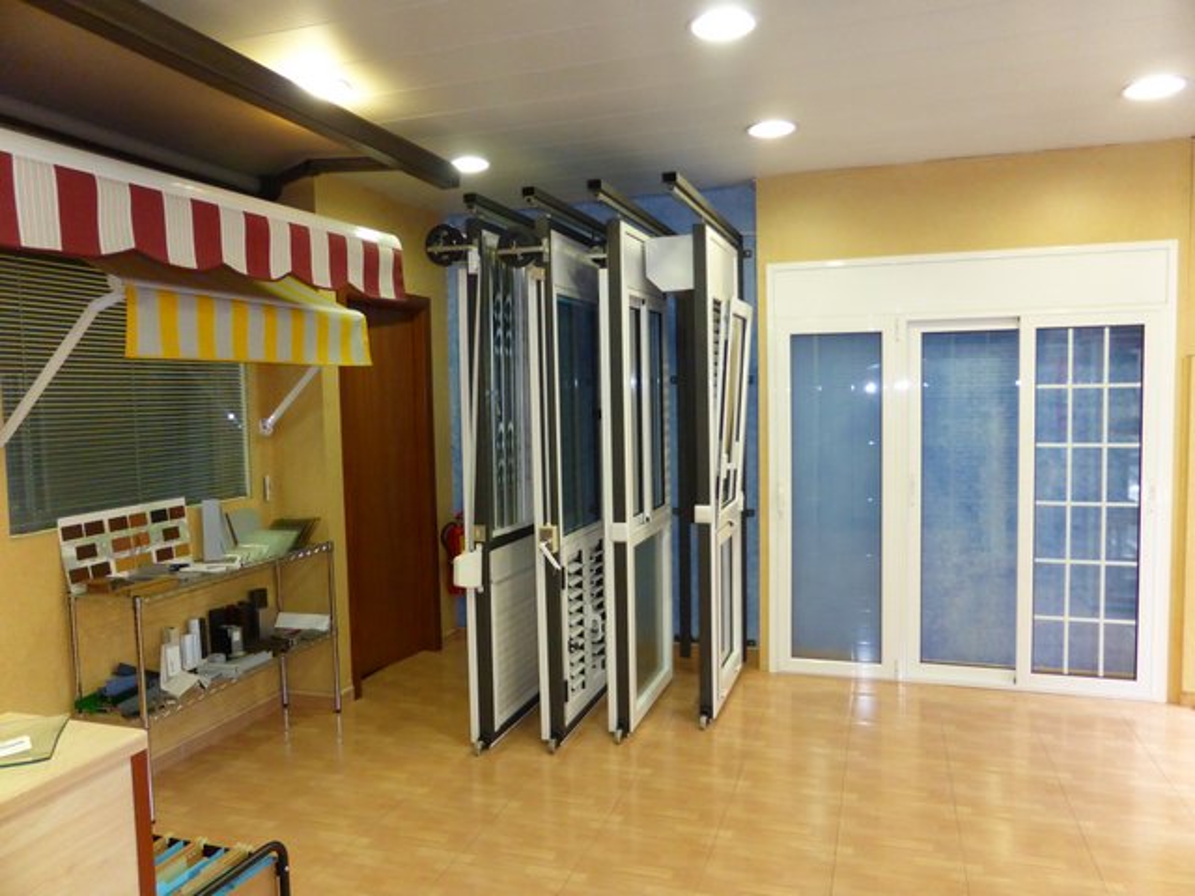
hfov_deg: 71.6
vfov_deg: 56.8
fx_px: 829
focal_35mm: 24
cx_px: 598
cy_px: 448
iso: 640
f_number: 3.3
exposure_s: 1/60
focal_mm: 4.3
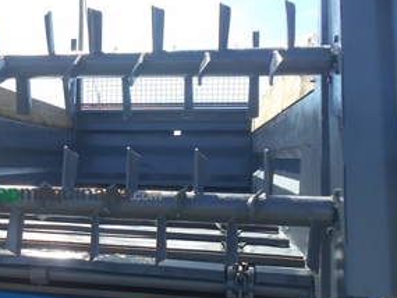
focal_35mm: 50
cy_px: 192
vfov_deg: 29.0
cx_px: 58
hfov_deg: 36.3
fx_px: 574
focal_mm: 4.6
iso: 80
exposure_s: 1/500
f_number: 3.2
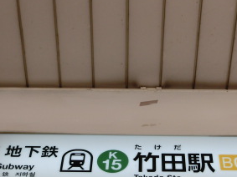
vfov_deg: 19.1
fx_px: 527
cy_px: 115
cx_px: 134
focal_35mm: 77
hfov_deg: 25.3
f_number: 3.9
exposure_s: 1/320
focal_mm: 6
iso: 80
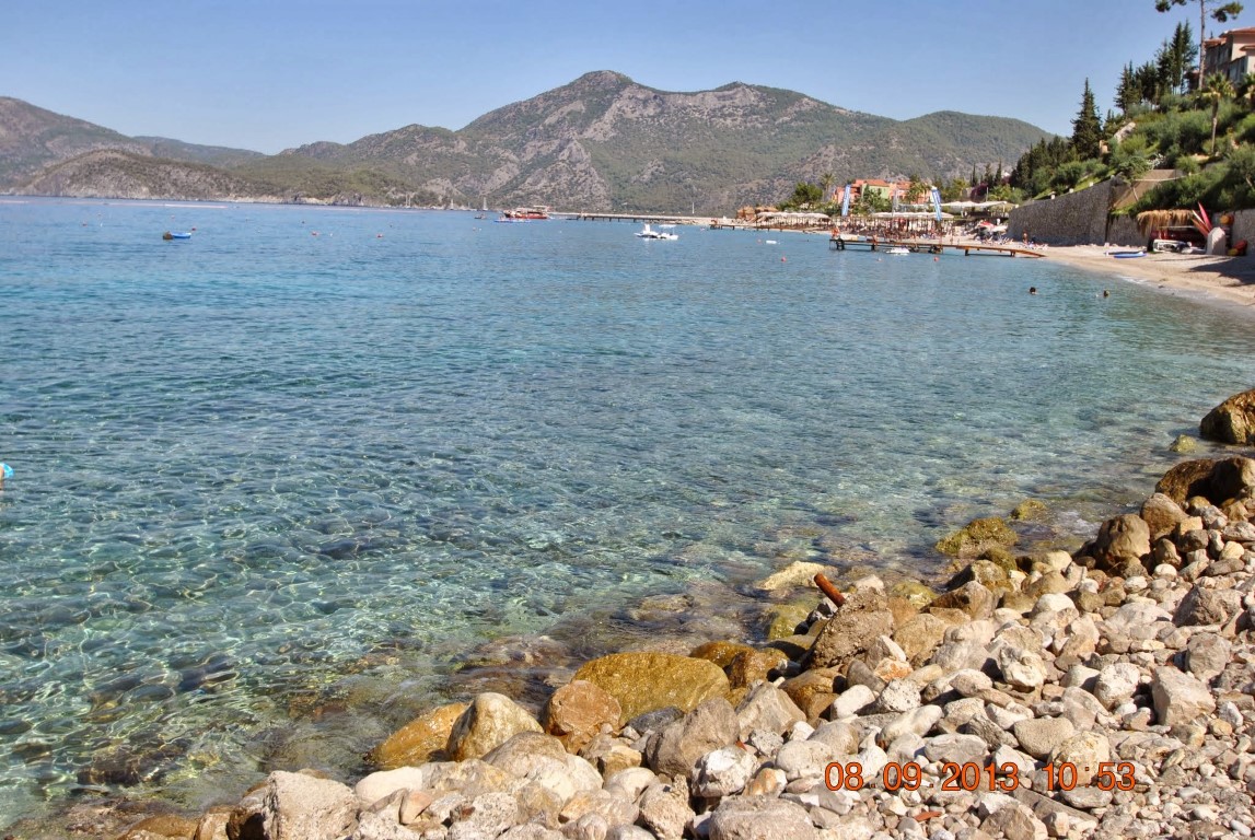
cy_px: 420
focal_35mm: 36
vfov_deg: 37.0
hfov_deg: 53.1
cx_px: 628
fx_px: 1257
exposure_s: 1/250
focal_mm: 24
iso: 100
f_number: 8
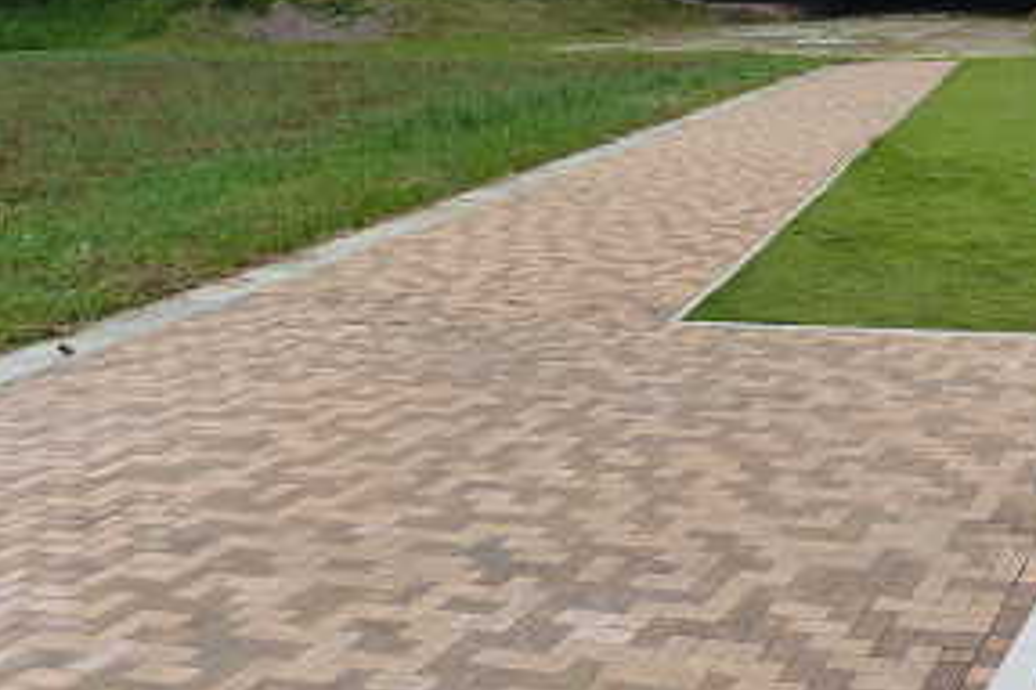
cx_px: 944
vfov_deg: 26.8
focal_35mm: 48
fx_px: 1380
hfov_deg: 38.2
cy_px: 27
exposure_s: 1/320
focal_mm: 4.5
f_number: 4
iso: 160
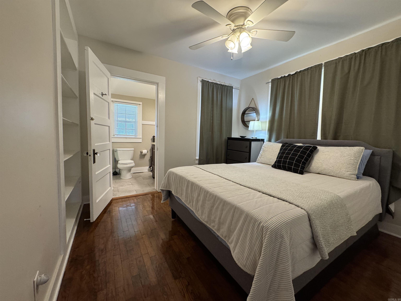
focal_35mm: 14
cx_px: 200
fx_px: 162
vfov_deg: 85.7
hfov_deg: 102.1
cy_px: 150
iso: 250
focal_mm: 2.22
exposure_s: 1/60
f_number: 2.2
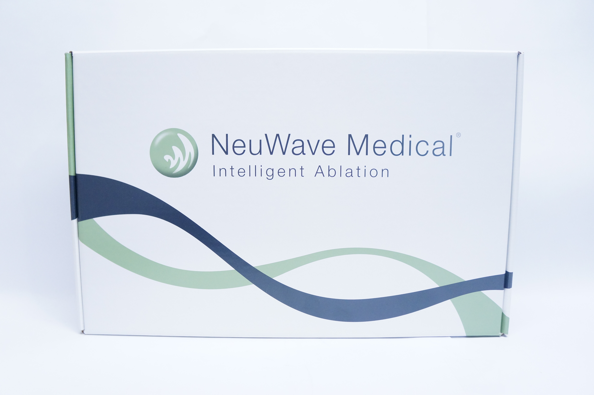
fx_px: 470
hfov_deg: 64.6
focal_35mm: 28
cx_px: 297
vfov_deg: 45.6
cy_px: 198
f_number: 3.5
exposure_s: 1/200
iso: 1600
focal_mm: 19
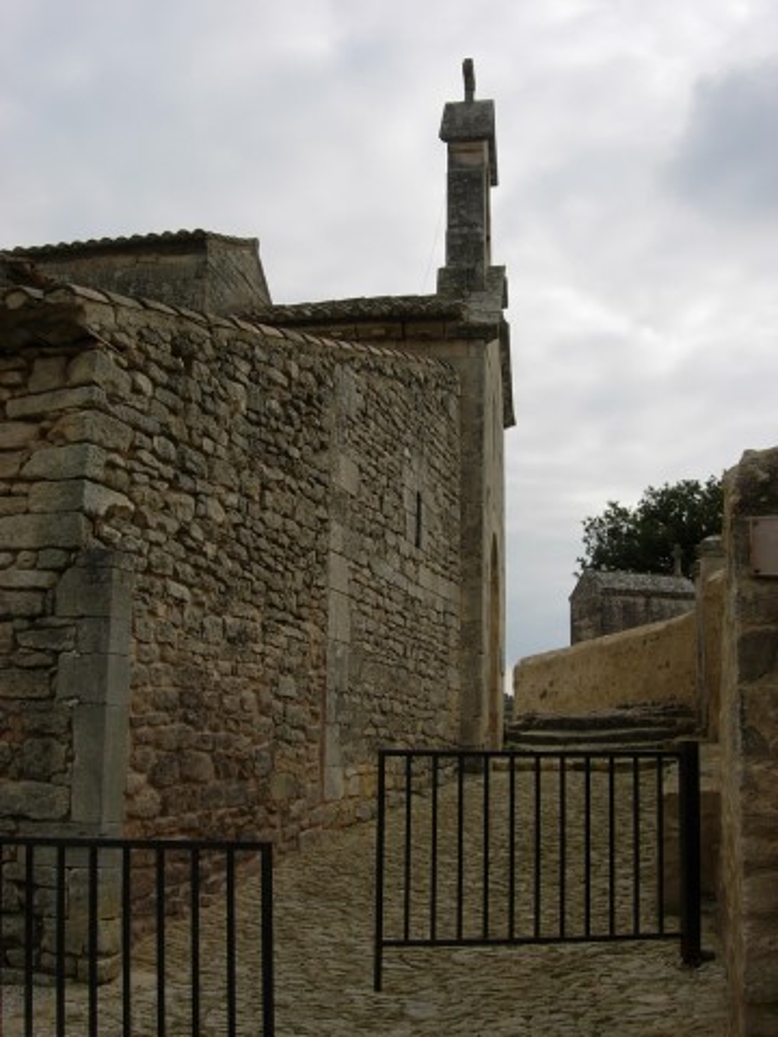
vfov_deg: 49.0
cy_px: 518
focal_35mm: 38
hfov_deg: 37.7
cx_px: 389
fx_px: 1139
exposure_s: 1/470
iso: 64
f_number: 4.8
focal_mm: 7.8
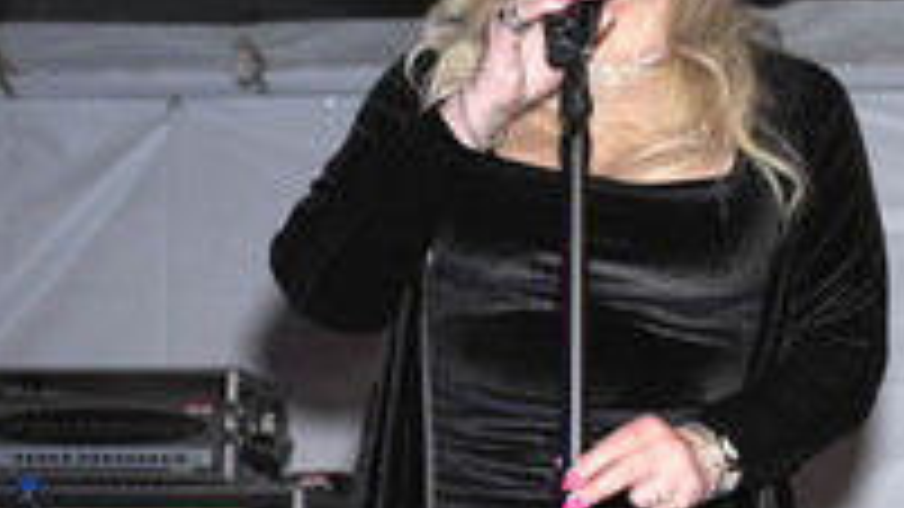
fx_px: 2708
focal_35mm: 113
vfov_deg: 10.7
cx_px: 965
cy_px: 301
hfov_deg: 18.3
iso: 800
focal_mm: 48
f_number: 5.6
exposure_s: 1/200
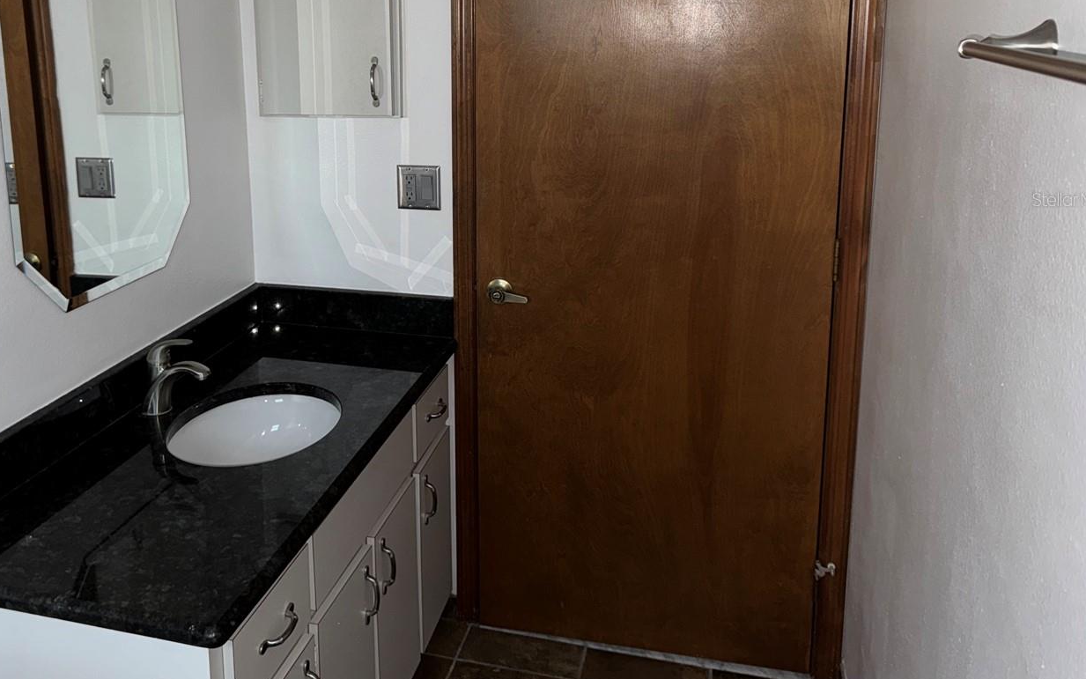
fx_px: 977
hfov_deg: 57.5
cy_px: 199
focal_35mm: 33
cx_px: 410
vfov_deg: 37.7
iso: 64
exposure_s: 1/5
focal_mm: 6.76
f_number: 1.78
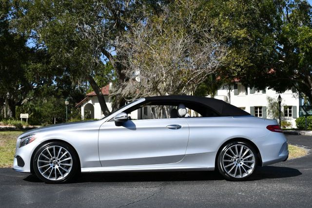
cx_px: 156
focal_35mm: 44
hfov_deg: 44.5
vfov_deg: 30.5
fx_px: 381
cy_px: 104
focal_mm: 22
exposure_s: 1/320
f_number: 9
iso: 100
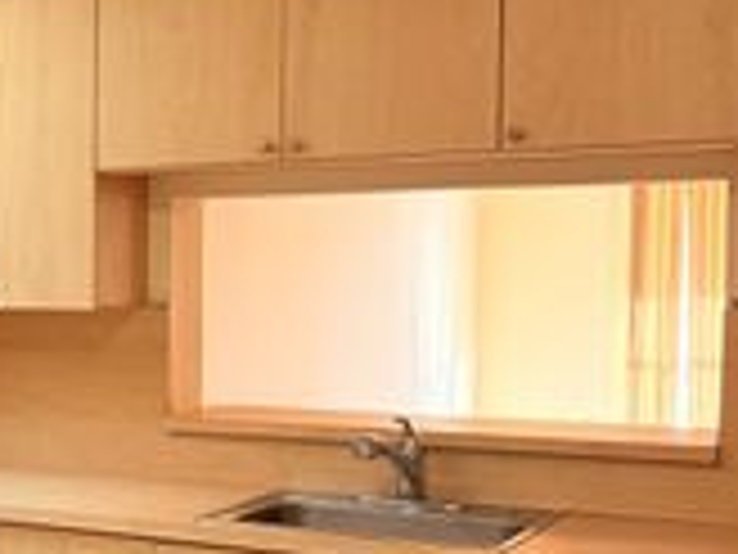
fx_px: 1556
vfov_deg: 20.1
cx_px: -158
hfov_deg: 24.1
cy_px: 367
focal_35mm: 73
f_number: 1.78
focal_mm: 6.76
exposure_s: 1/120
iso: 200
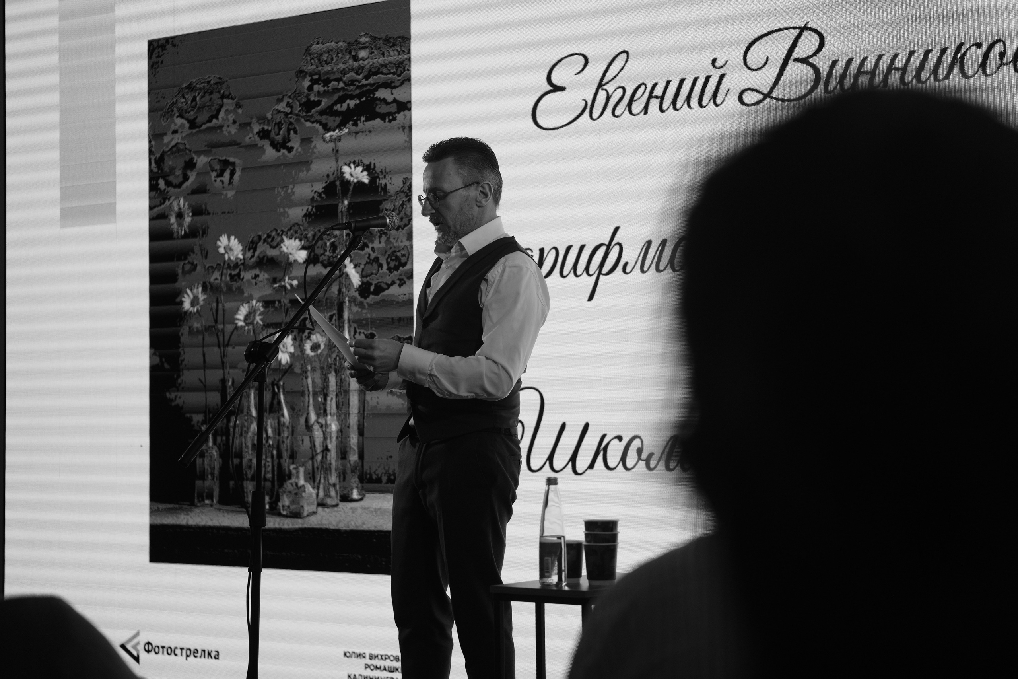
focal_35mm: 75
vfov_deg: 18.2
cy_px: 340
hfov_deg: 27.0
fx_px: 2121
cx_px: 509
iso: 320
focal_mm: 50
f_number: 2
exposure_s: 1/600
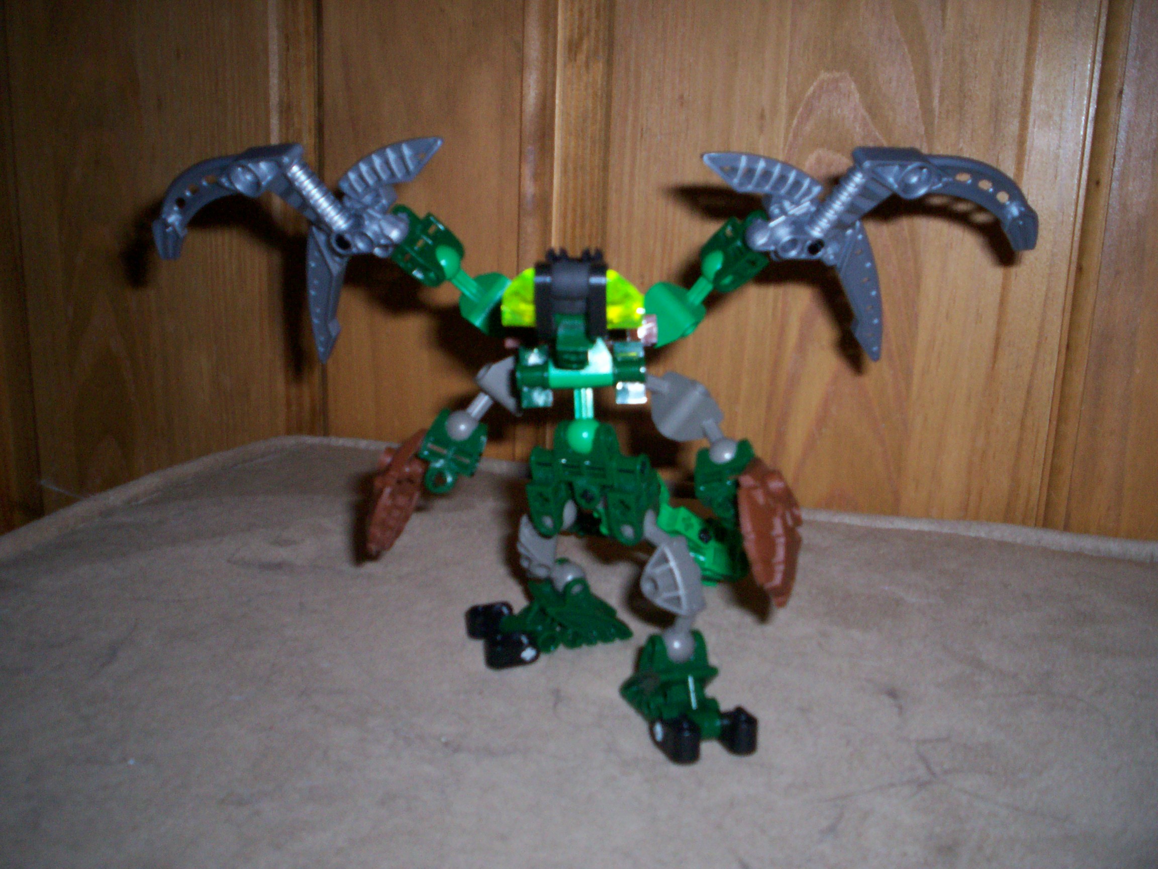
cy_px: 434
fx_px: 1204
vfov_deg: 39.7
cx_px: 579
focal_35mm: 36
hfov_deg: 51.4
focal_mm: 5.9
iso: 140
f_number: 4.5
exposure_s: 1/64
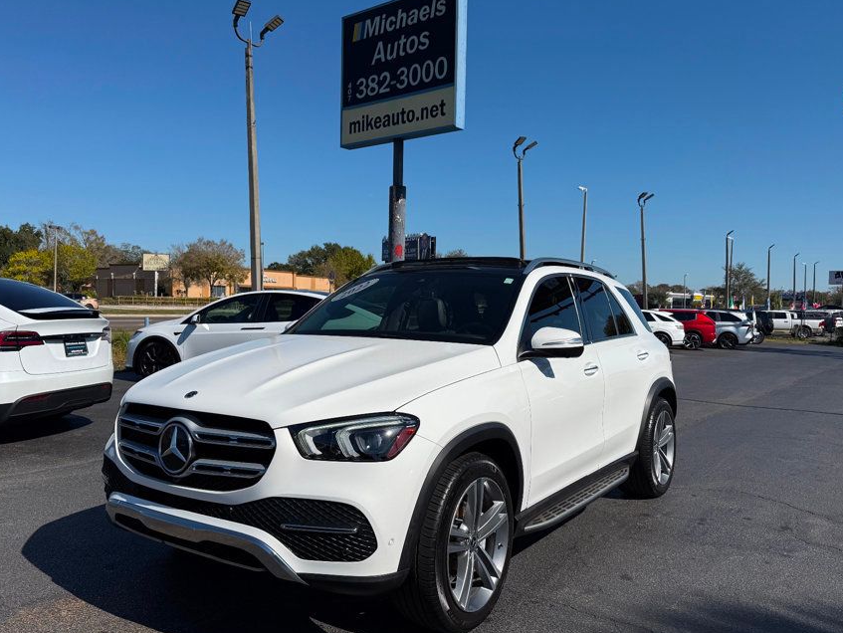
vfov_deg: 48.3
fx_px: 707
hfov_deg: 61.6
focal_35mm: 29
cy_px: 310
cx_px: 388
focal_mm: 6.76
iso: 80
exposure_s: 1/11905
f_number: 1.78
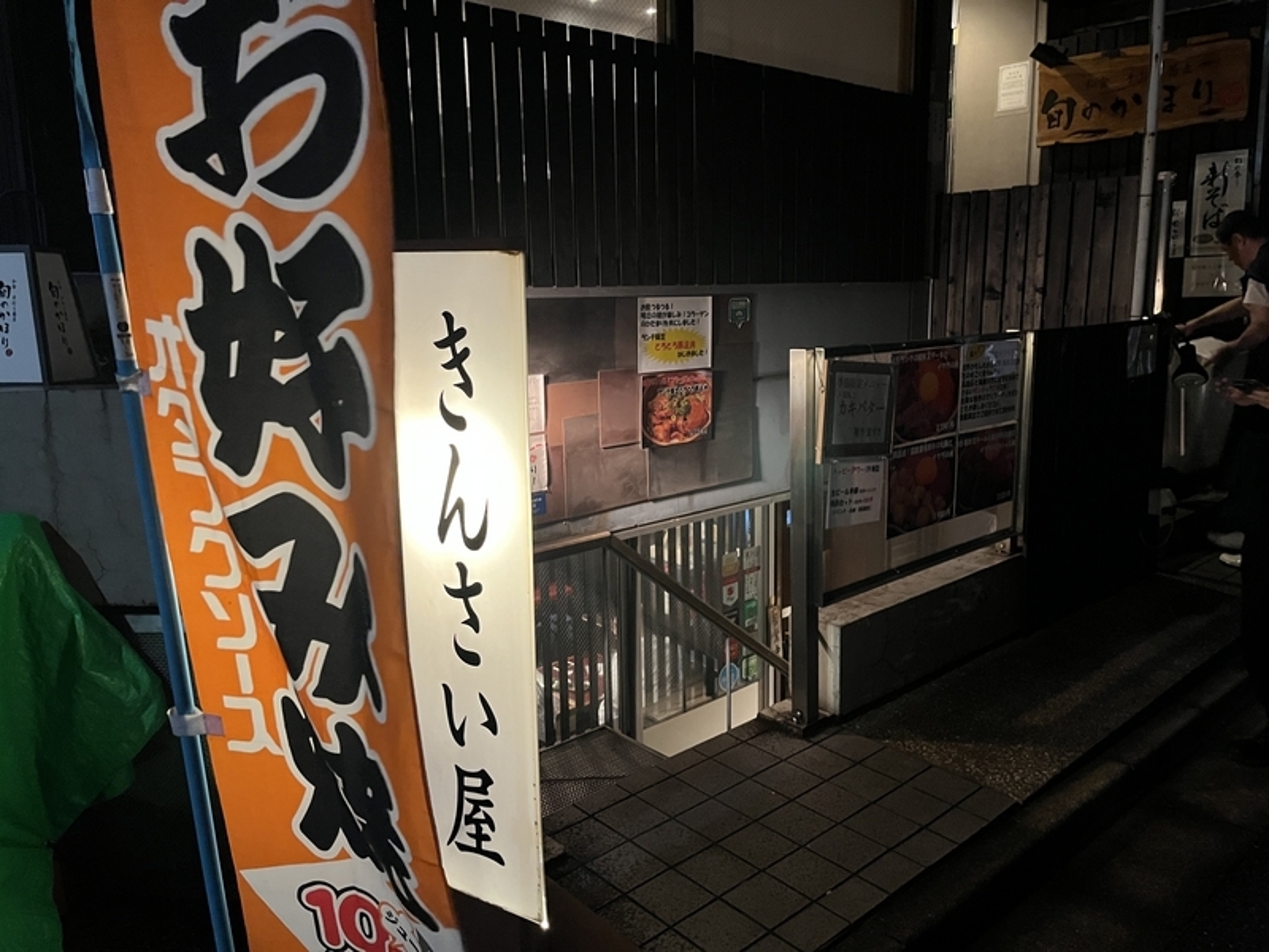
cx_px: 634
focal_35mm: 26
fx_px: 953
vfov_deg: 53.1
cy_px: 476
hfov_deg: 67.3
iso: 500
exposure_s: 1/33
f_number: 1.6
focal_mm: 5.1
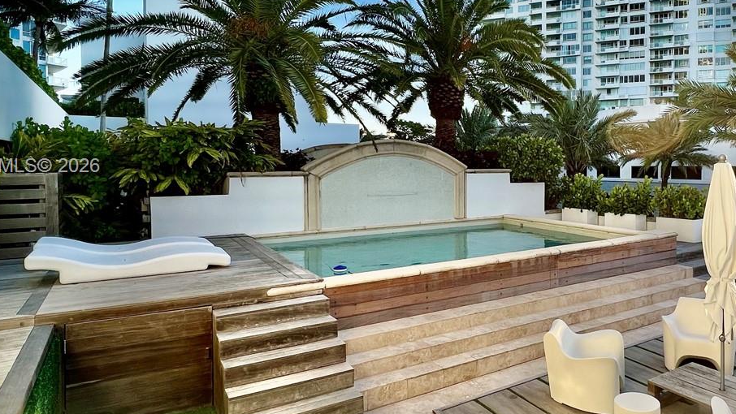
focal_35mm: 25
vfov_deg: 45.8
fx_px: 488
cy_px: 167
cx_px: 497
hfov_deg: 71.6
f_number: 1.8
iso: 32
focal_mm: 1.57
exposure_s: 1/377
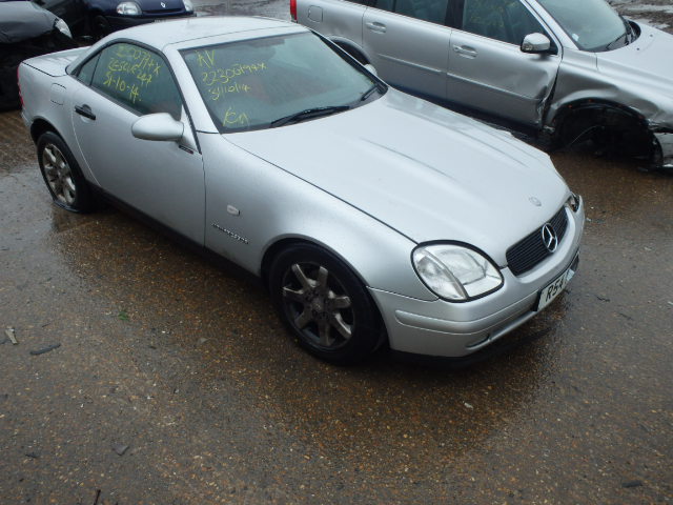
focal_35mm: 28
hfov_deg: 63.4
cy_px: 252
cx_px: 336
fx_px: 544
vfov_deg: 49.7
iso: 160
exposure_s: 1/60
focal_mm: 5
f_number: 3.9
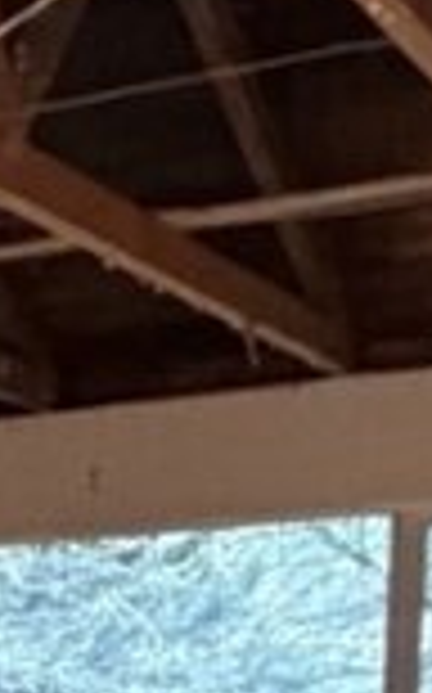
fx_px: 2548
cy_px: 1071
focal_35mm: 135
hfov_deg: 7.2
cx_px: -1292
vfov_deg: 14.4
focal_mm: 2.22
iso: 640
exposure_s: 1/60
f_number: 2.2
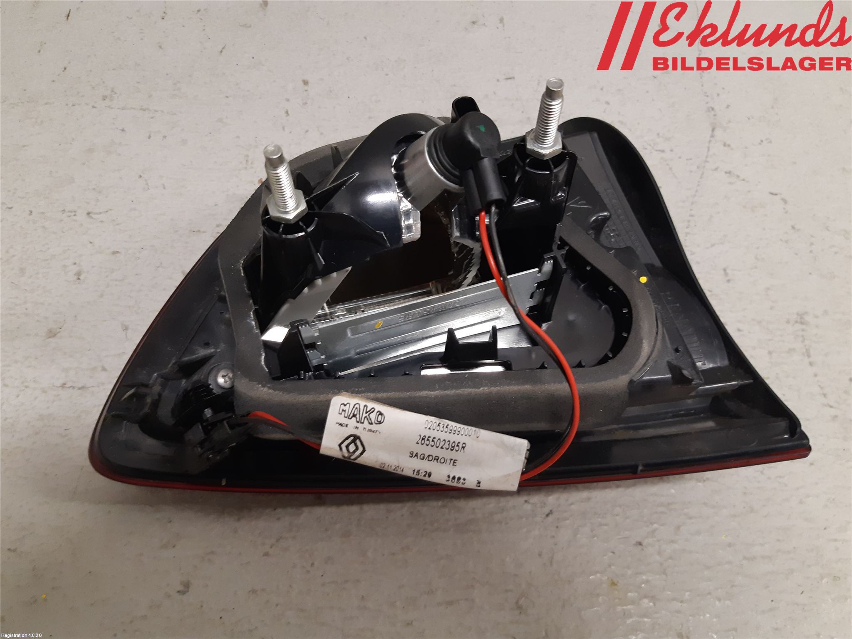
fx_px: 640
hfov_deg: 67.3
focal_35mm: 26
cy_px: 320
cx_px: 426
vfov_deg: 53.1
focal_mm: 3.93
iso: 200
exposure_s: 1/50
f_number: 1.7
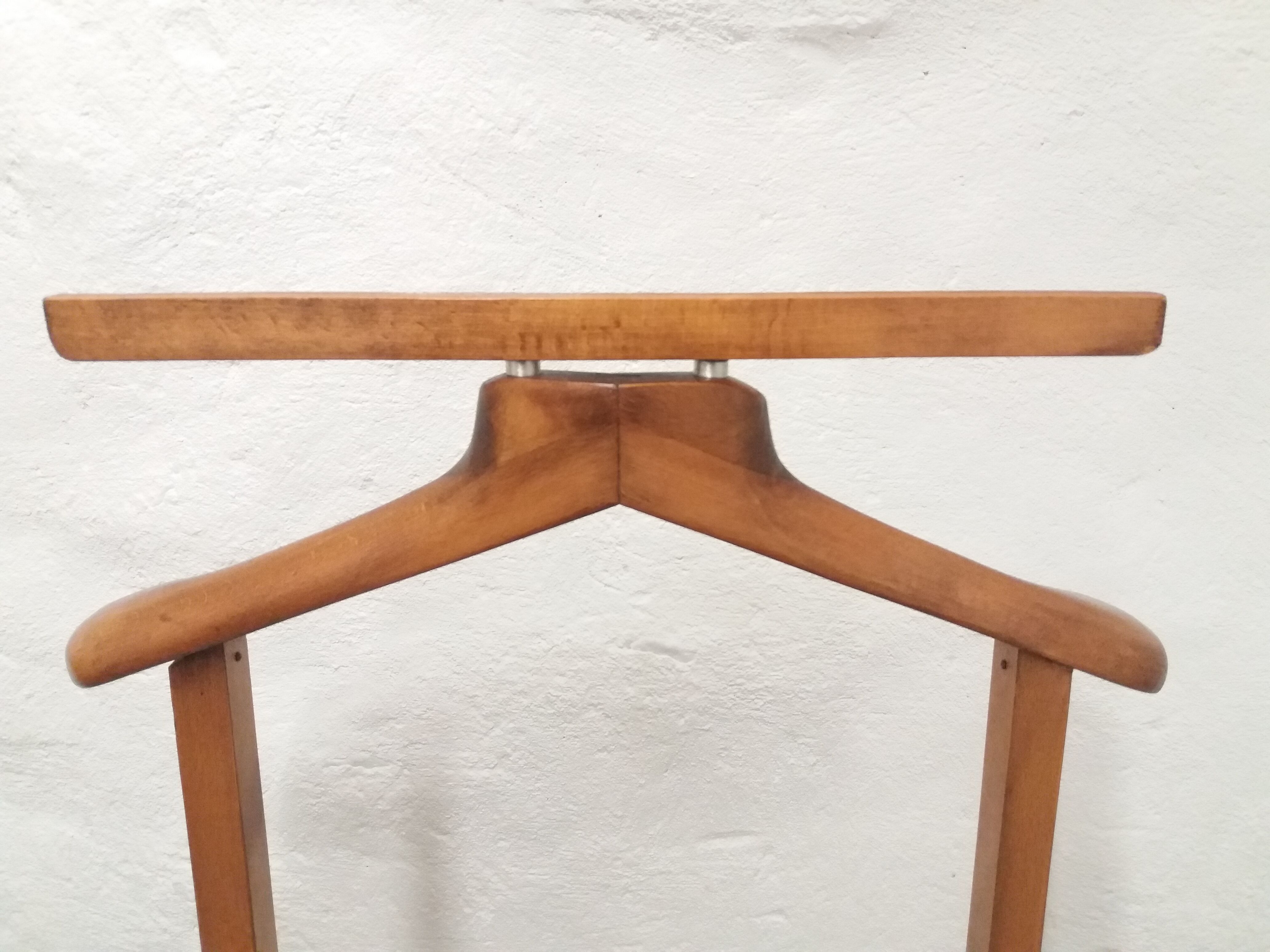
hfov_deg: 63.4
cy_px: 476
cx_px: 635
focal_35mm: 28
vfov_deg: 49.7
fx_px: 1027
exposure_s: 1/157
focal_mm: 3.7
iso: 400
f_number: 1.9
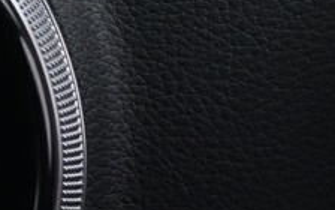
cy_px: 537
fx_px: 2219
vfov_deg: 5.2
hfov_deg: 8.6
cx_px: 245
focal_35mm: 243
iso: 1600
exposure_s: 1/13
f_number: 4
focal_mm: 22
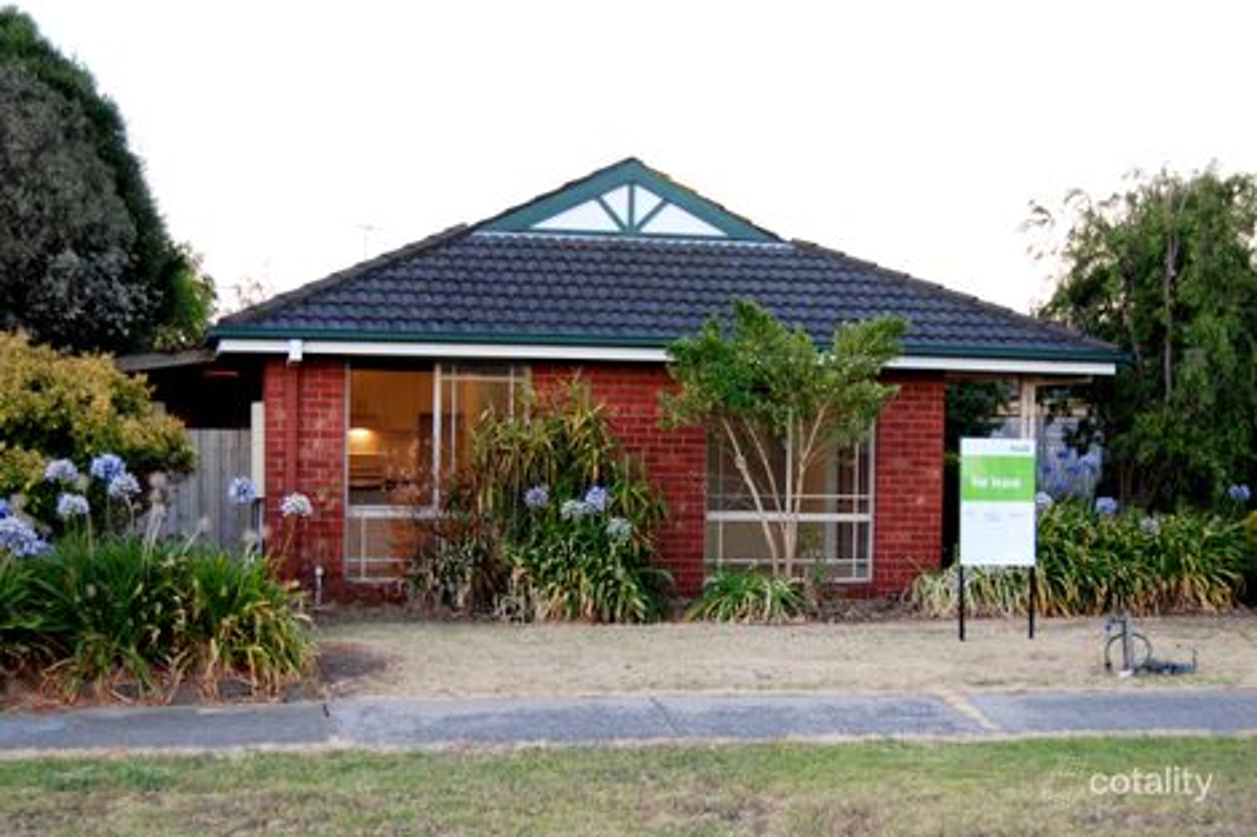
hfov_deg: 42.3
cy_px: 418
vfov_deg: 28.9
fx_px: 1623
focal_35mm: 46
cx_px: 628
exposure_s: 1/50
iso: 400
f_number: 4.5
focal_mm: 31
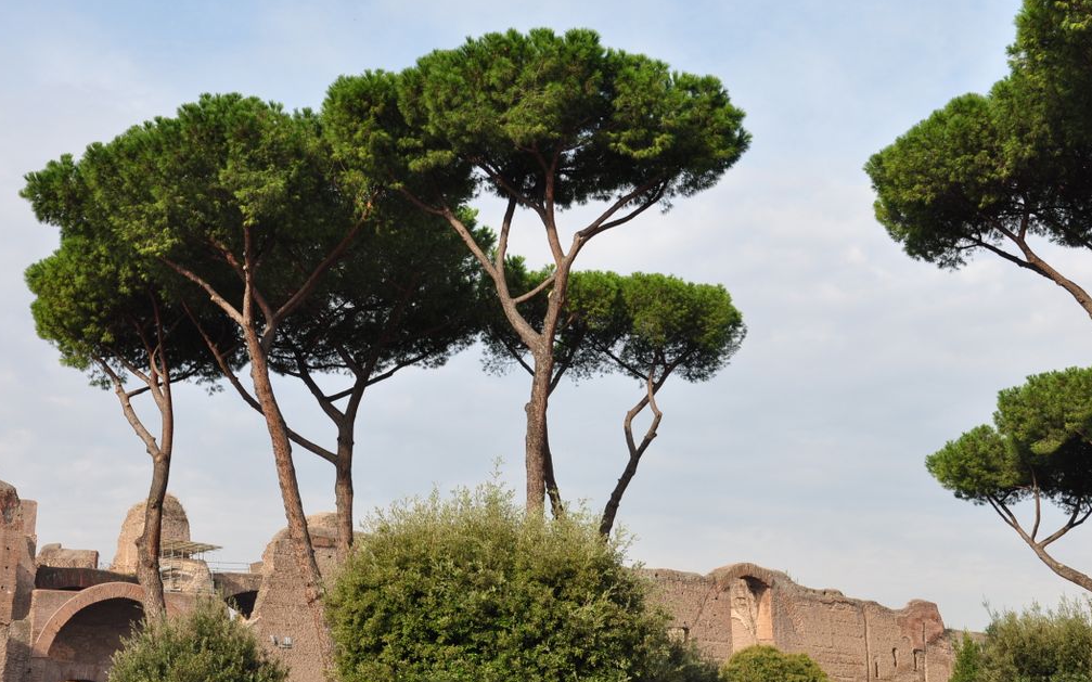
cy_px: 329
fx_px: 1756
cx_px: 544
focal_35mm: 59
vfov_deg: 22.0
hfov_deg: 34.6
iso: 200
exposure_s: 1/200
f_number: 10
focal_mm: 38
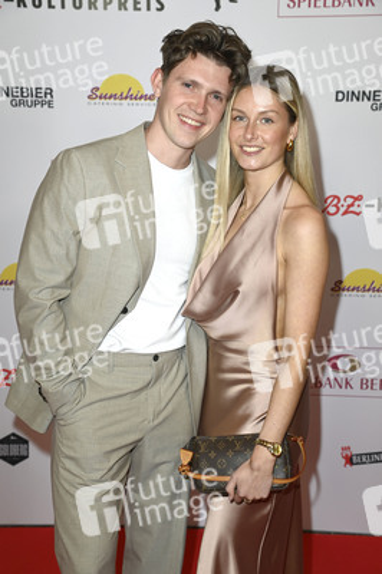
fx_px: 925
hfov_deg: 23.3
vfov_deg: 34.5
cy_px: 287
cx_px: 191
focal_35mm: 58
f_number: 5.6
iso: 500
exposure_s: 1/250
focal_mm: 58
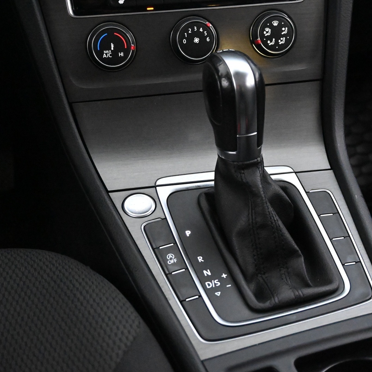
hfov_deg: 30.6
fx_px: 676
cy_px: 186
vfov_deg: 30.7
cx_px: 238
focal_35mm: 56
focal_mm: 29
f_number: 4.8
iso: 14400
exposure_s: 1/50
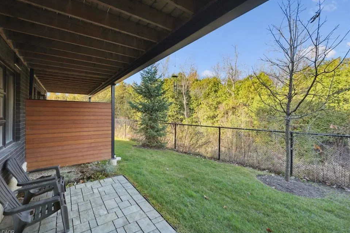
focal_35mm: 15
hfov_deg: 100.3
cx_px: 163
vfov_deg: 77.2
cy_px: 111
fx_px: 146
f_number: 8
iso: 200
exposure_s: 1/60
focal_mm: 14
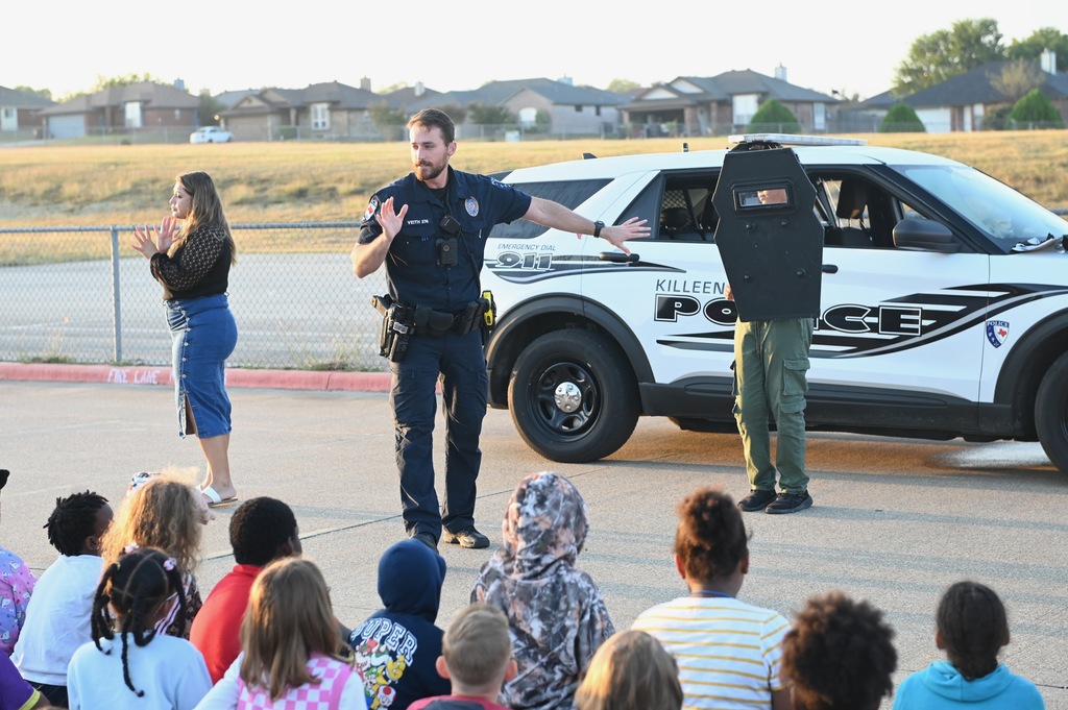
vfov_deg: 19.4
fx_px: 2075
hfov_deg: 28.9
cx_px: 534
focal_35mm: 70
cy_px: 355
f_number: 4
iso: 1600
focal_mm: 70
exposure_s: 1/1000
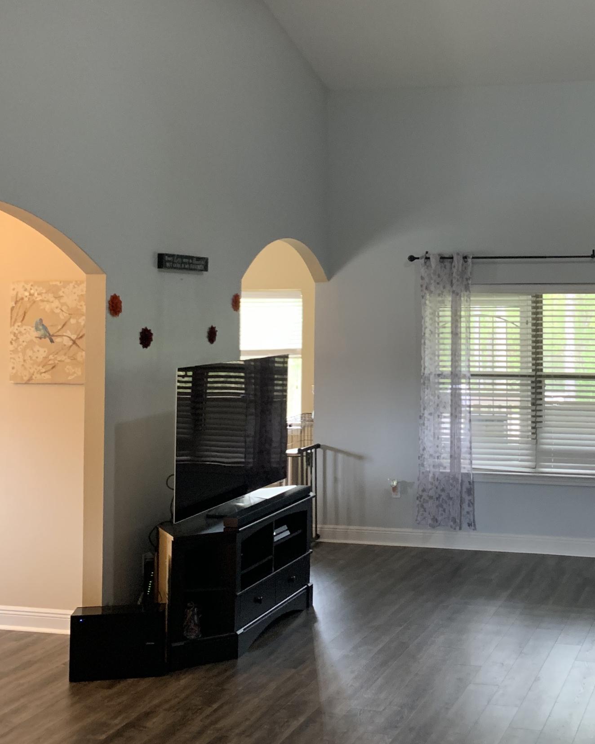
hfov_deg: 31.5
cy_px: 274
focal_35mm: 46
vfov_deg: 40.0
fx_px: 1013
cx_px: 509
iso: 400
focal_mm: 4.25
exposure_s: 1/60
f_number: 1.8
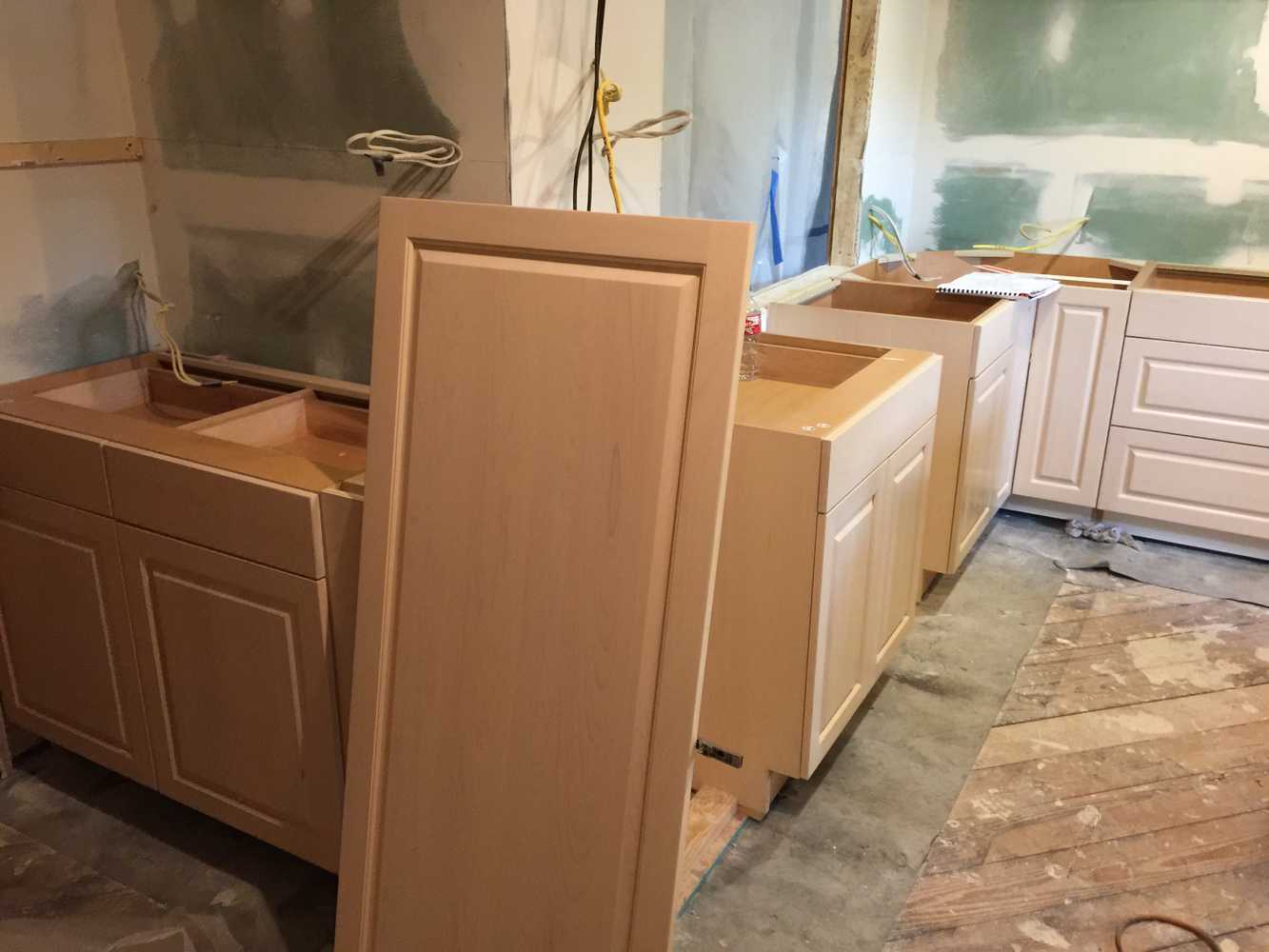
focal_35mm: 29
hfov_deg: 61.7
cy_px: 476
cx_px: 634
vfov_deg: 48.2
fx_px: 1063
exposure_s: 1/10
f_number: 2.2
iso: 125
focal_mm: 4.15
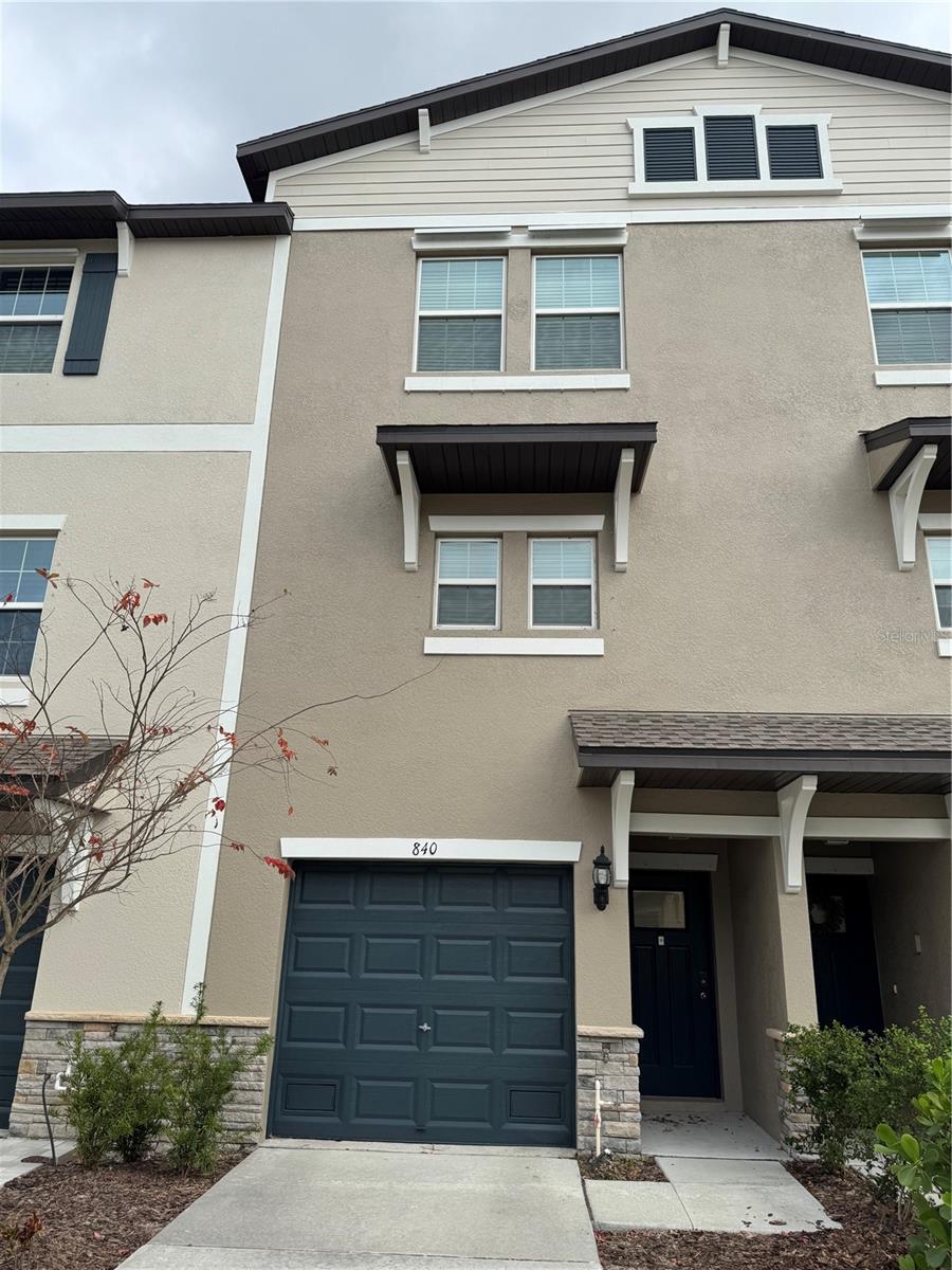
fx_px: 880
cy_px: 635
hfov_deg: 56.8
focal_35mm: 24
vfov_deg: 71.6
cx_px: 476
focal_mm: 6.76
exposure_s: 1/2833
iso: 80
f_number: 1.78
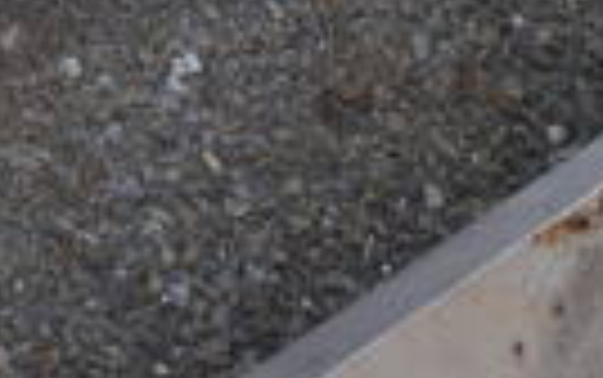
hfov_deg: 15.9
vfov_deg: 9.5
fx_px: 2056
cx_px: -158
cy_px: -468
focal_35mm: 125
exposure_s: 1/125
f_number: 5.6
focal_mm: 18
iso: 200
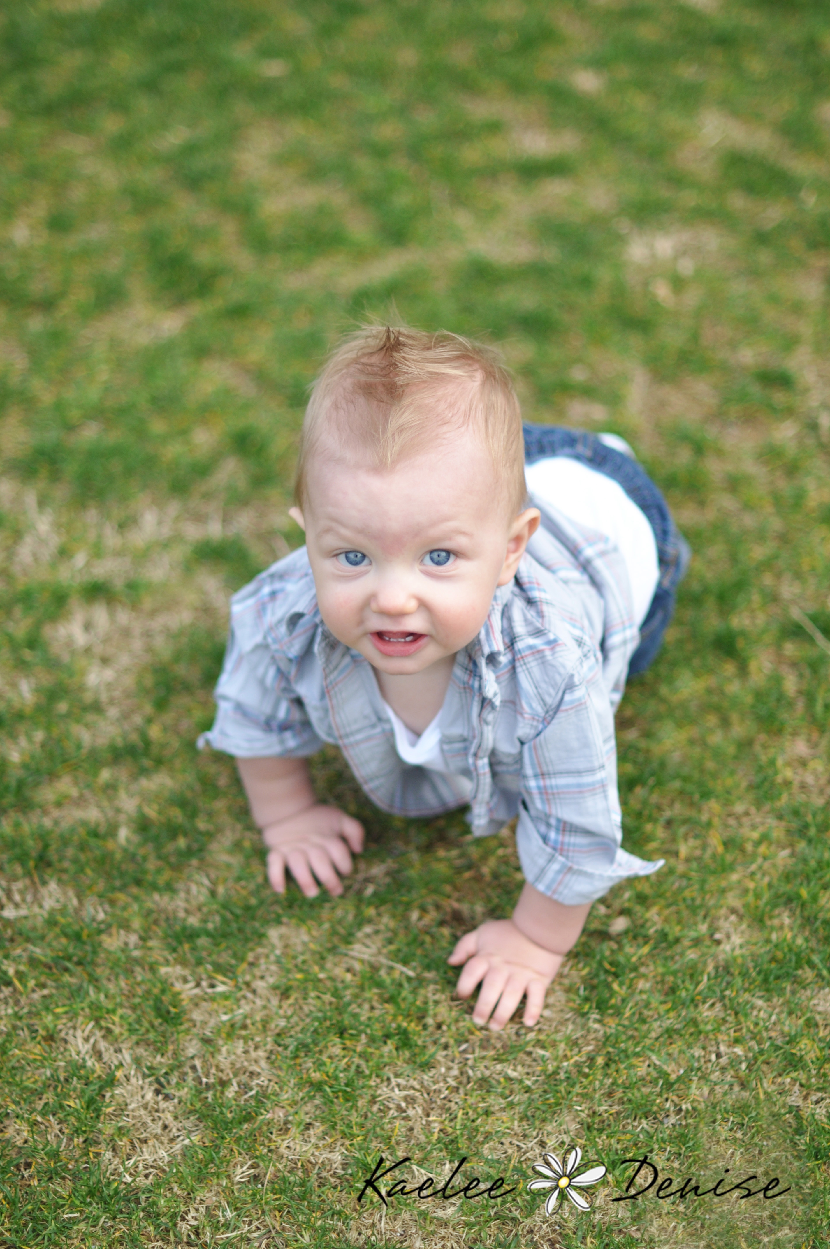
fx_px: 2600
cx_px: 415
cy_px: 624
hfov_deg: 18.1
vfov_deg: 27.0
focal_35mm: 75
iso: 200
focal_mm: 50
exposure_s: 1/3200
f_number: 1.4
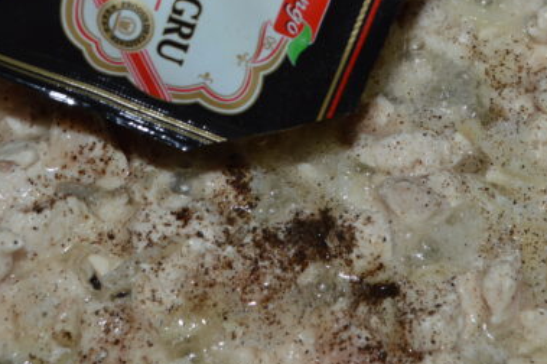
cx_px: 335
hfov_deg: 28.0
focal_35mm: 72
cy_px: 131
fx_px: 1093
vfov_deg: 18.9
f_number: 8
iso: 100
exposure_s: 1/60
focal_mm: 26
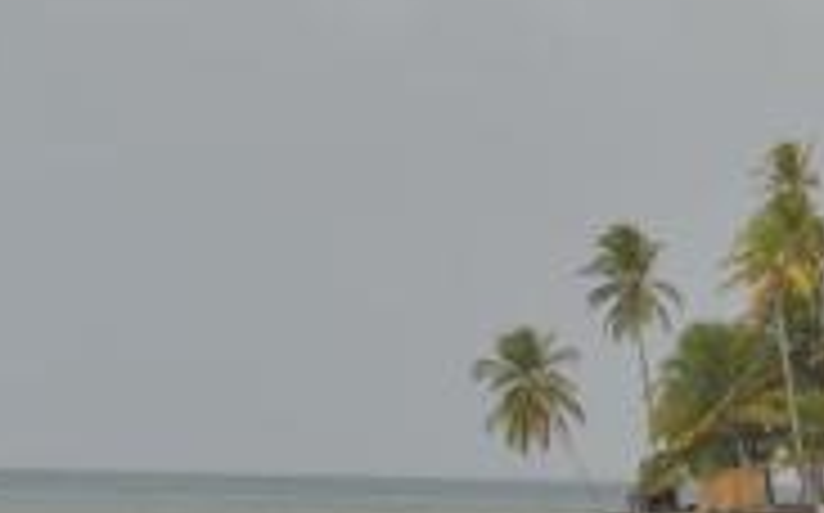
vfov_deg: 4.2
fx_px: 7000
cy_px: 338
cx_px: 1270
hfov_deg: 6.6
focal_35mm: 312
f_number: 9
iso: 160
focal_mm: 70
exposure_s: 1/320
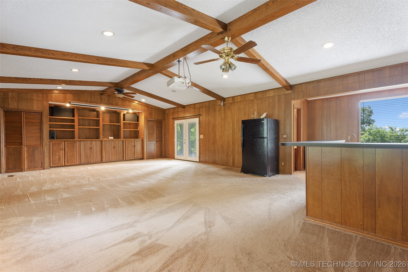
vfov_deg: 73.7
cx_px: 204
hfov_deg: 96.7
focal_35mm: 16
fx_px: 181
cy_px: 136
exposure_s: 1
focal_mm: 16
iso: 250
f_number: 9
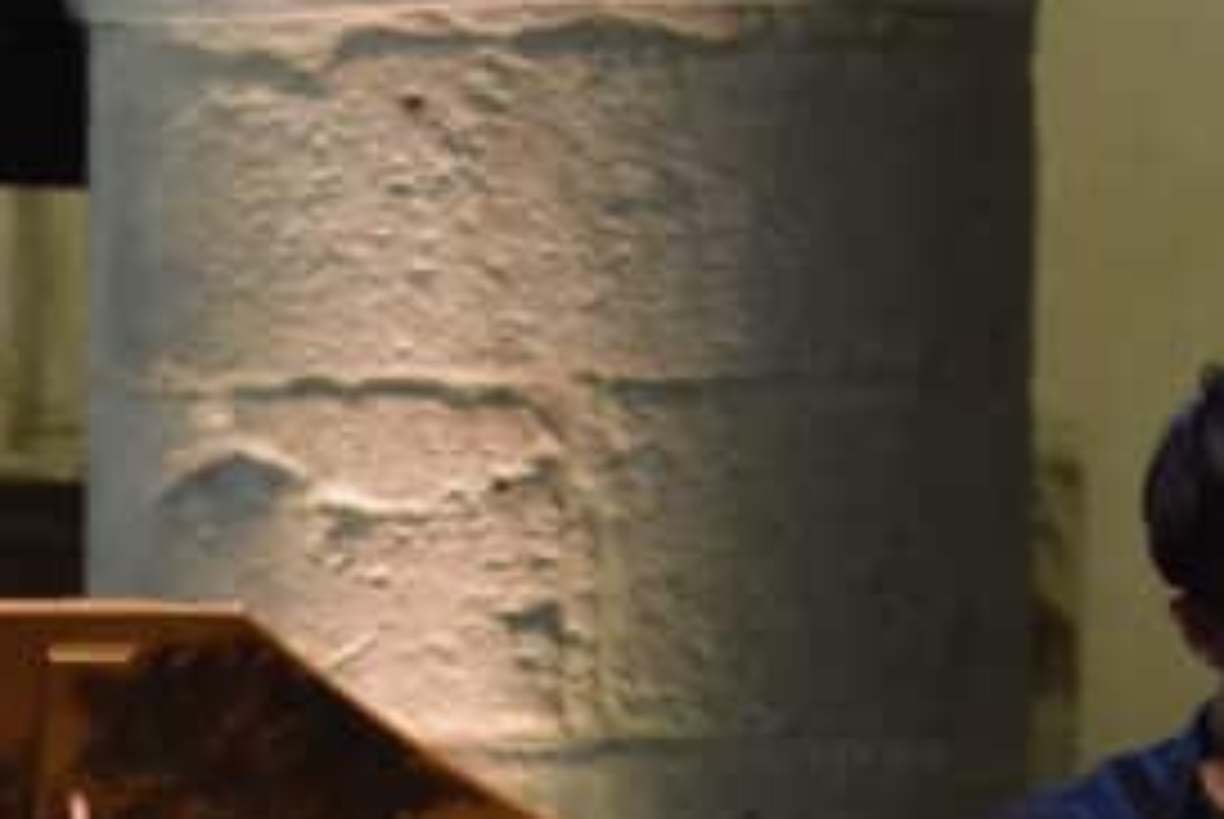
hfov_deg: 4.6
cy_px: 1737
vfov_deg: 3.0
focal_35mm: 451
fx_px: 15350
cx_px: -302
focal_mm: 70
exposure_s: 1/200
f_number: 3.5
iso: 640
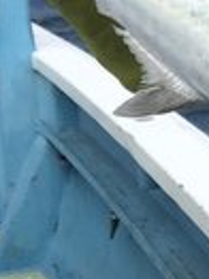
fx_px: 1105
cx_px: 369
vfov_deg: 14.0
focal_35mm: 137
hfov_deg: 10.2
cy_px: -51
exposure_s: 1/1650
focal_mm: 3.99
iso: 20
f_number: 1.8
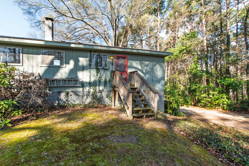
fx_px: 111
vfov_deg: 73.7
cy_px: 84
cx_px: 124
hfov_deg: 96.7
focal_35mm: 16
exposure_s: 1/100
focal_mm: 10
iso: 250
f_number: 8
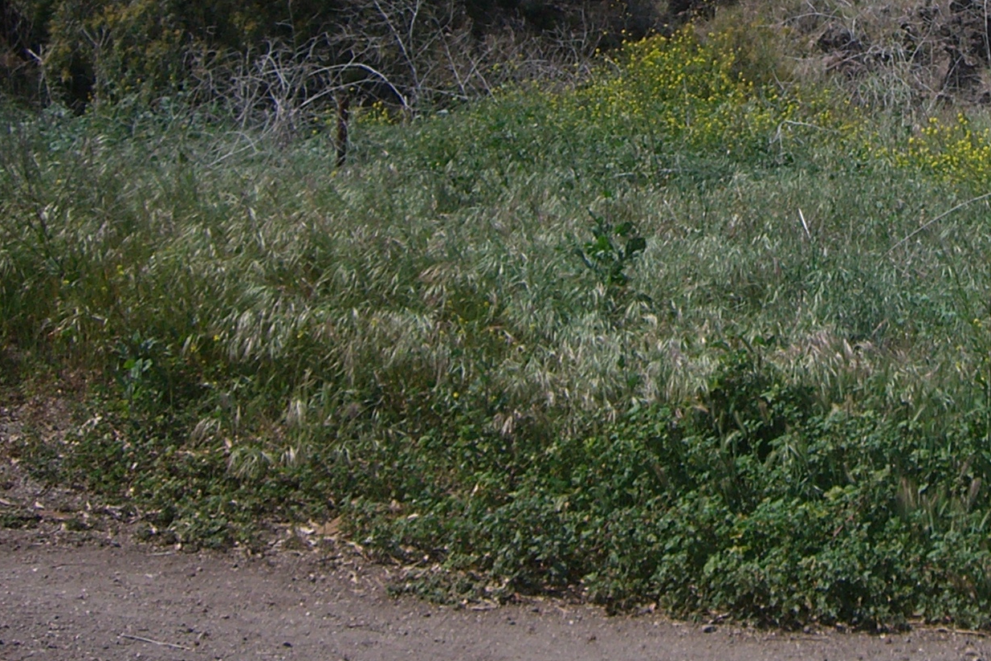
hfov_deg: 23.7
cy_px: -78
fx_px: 2257
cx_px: 984
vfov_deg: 16.1
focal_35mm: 82
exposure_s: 1/1000
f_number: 4.3
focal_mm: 6.2
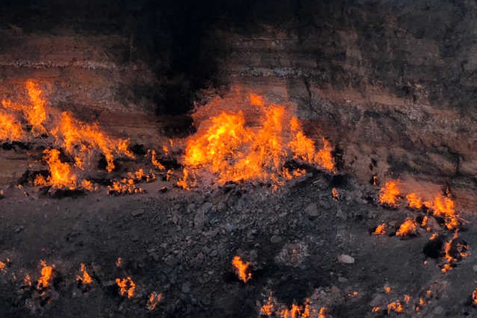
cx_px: 53
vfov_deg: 10.0
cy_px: -8
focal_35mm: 136
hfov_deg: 14.9
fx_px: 1802
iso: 16
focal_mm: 6
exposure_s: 1/685
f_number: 2.4
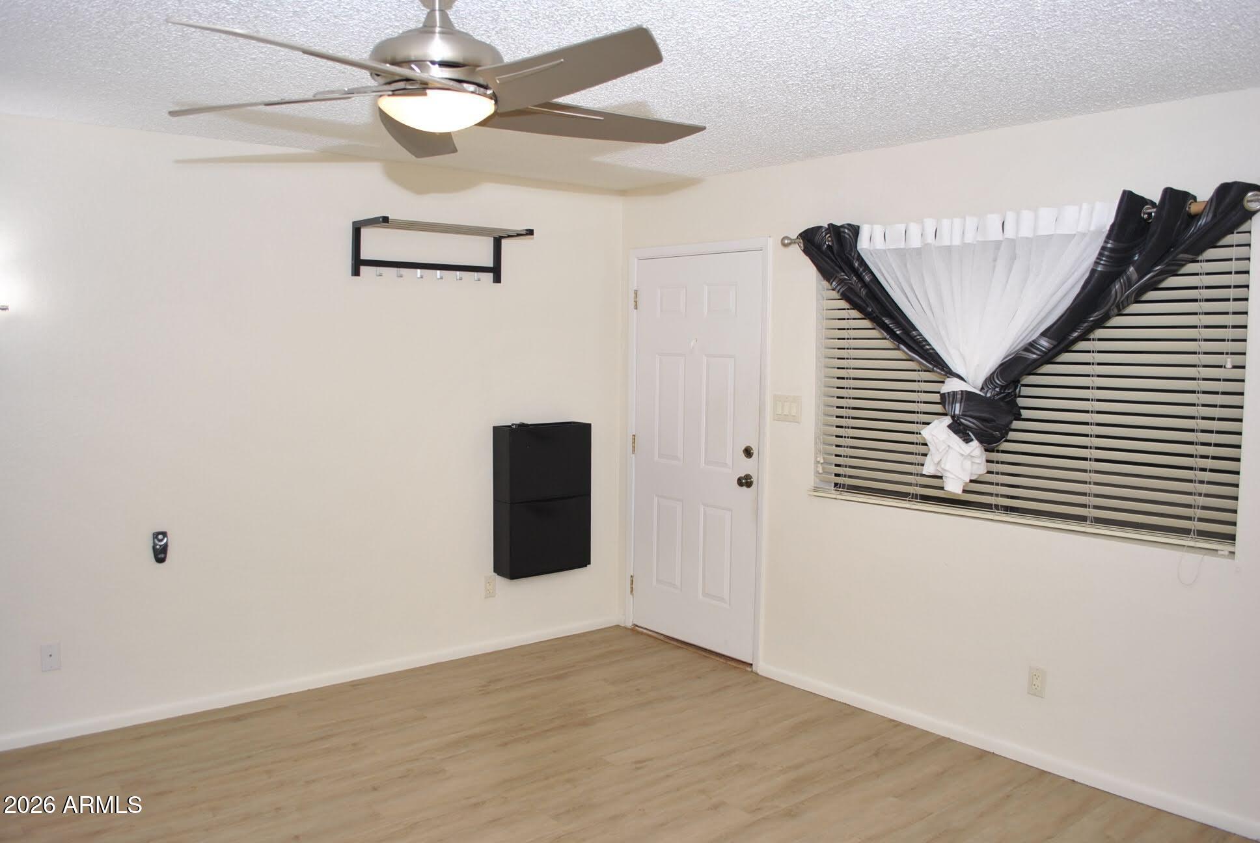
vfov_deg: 48.0
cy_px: 422
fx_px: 946
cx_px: 630
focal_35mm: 27
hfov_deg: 67.3
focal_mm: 18
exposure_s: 1/60
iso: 200
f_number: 4
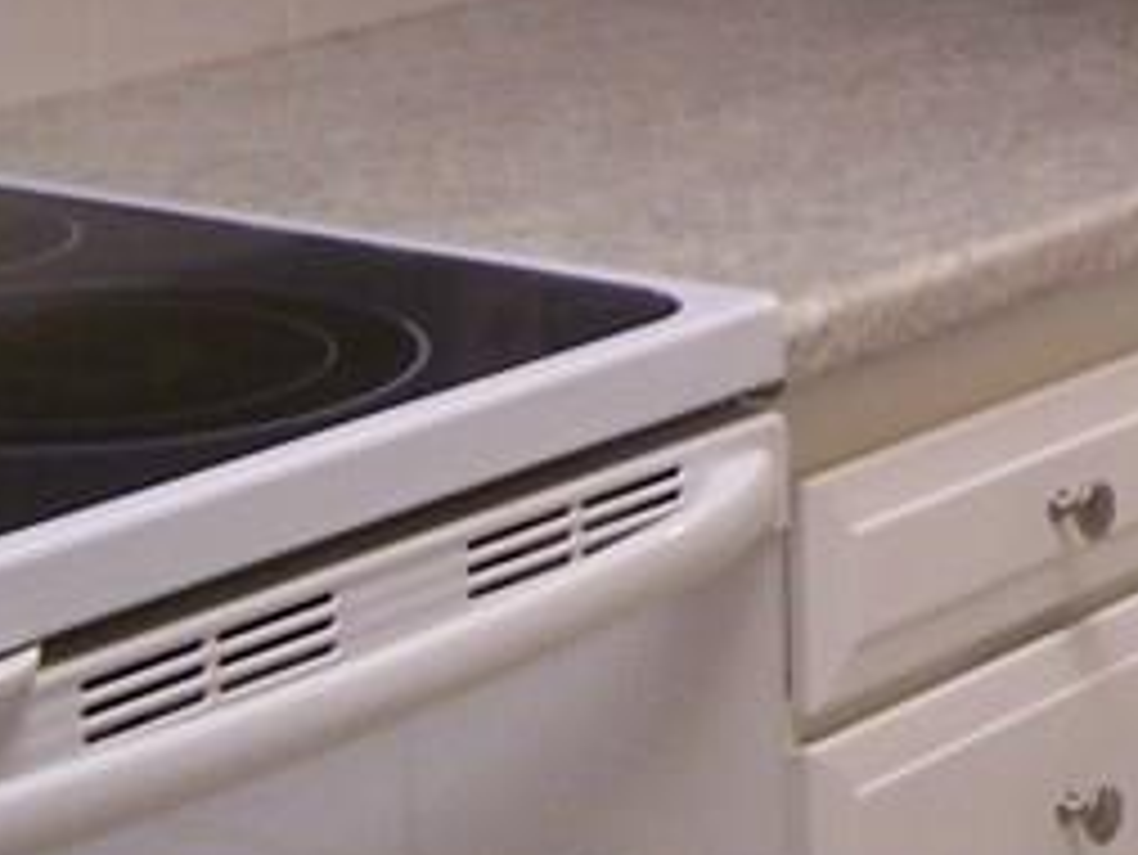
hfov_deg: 12.1
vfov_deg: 9.5
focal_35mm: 154
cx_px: 1835
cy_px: -90
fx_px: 5065
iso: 140
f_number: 2.8
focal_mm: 6.3
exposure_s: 1/25
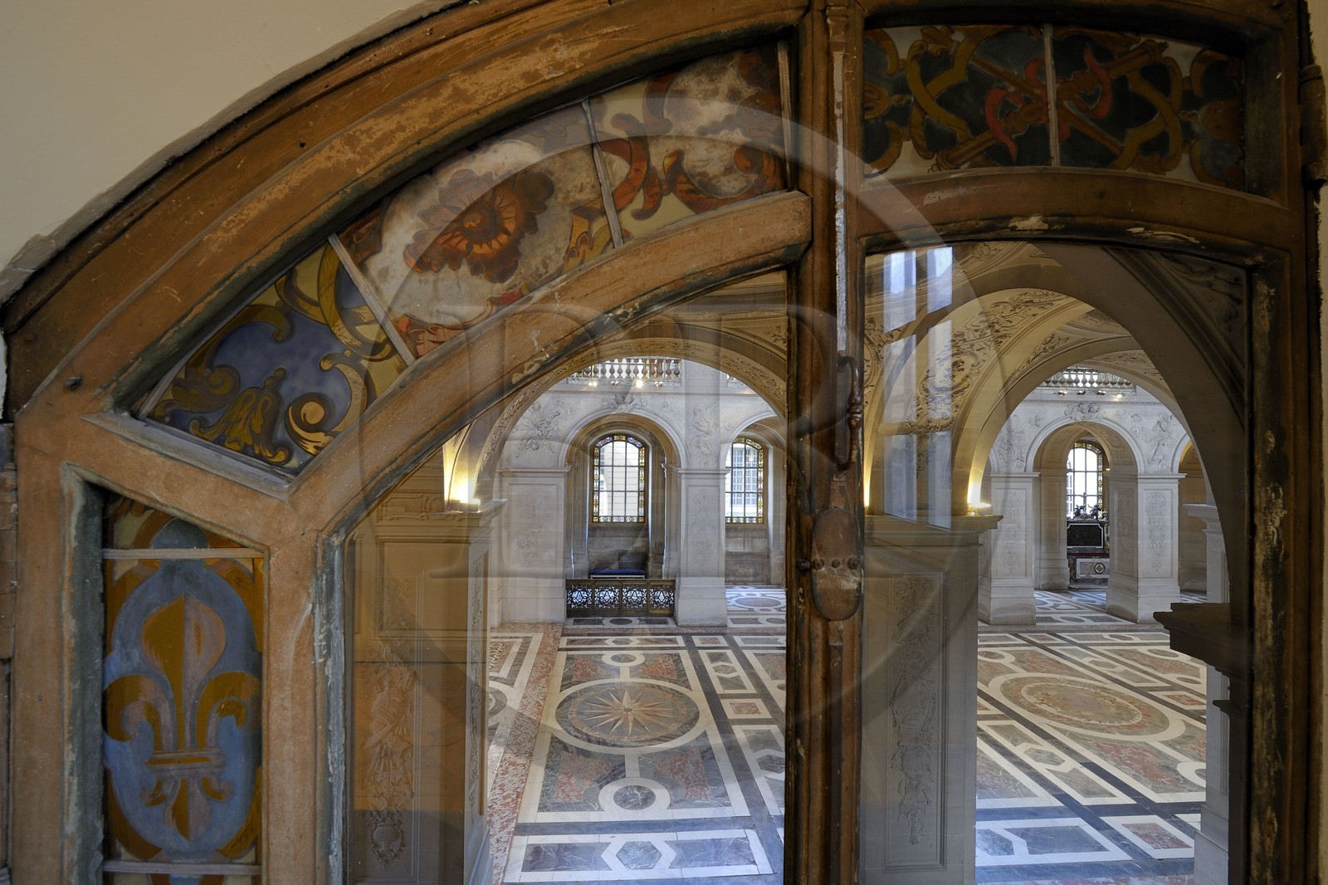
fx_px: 516
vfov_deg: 81.2
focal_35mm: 14
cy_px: 442
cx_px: 664
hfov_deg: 104.3
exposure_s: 8
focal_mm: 14
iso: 200
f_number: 16
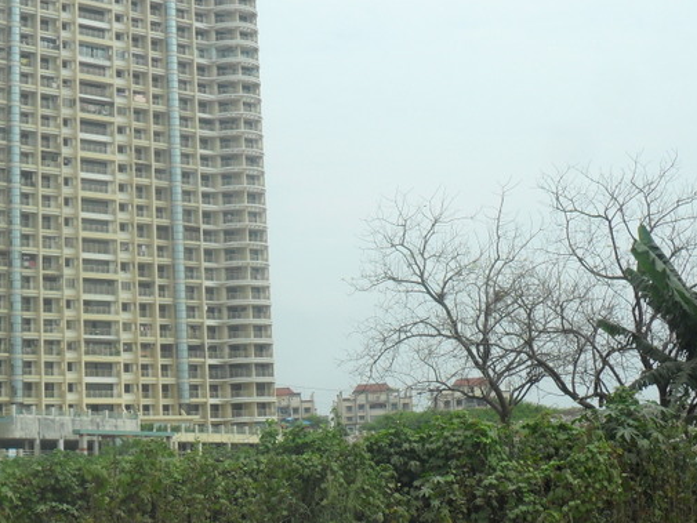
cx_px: 334
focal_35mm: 68
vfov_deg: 21.6
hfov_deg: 28.6
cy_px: 223
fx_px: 1370
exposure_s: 1/1000
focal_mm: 7.8
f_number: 4.5
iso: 100
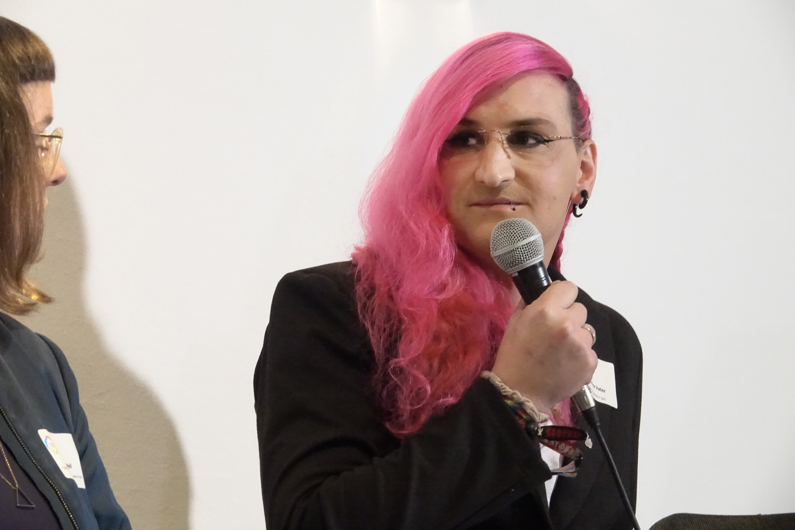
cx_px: 398
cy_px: 265
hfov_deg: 9.6
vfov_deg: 6.4
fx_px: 4725
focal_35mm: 214
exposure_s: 1/60
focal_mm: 78.39
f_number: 8
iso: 5000
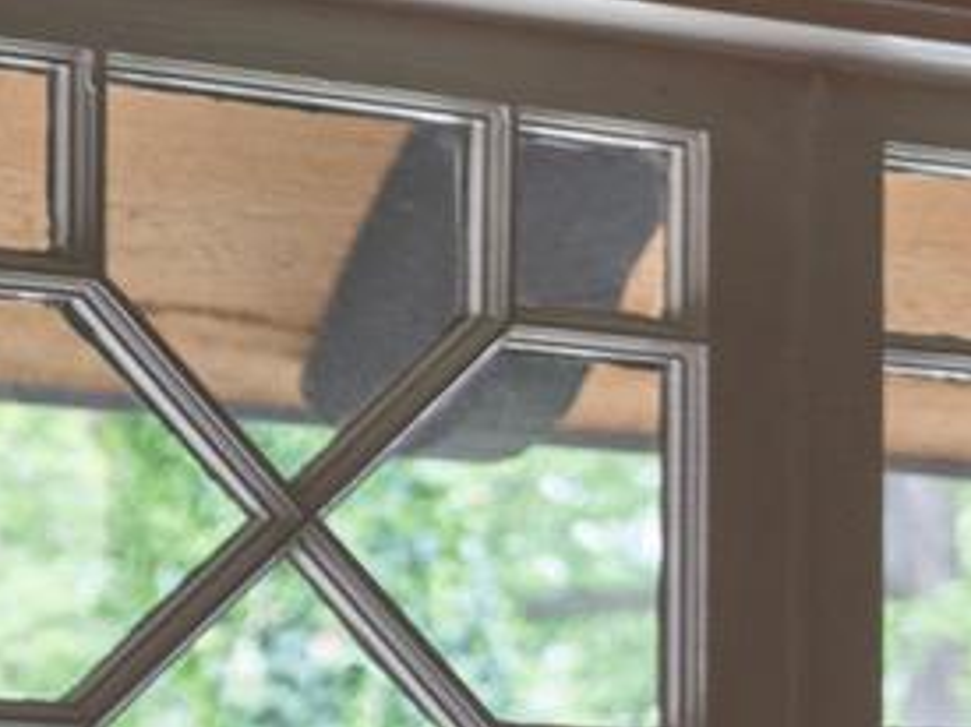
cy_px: 842
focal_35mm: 231
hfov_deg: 7.3
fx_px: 6477
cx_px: 3238
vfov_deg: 6.4
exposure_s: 1/60
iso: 400
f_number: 5.6
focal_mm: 38.9
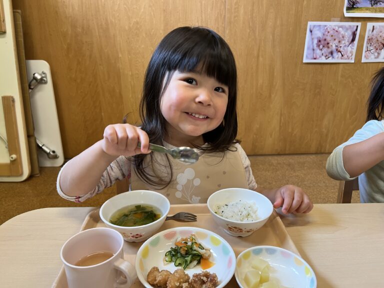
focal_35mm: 26
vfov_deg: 53.1
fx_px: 288
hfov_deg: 67.3
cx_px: 192
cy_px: 144
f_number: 1.5
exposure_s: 1/60
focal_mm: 5.7
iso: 80
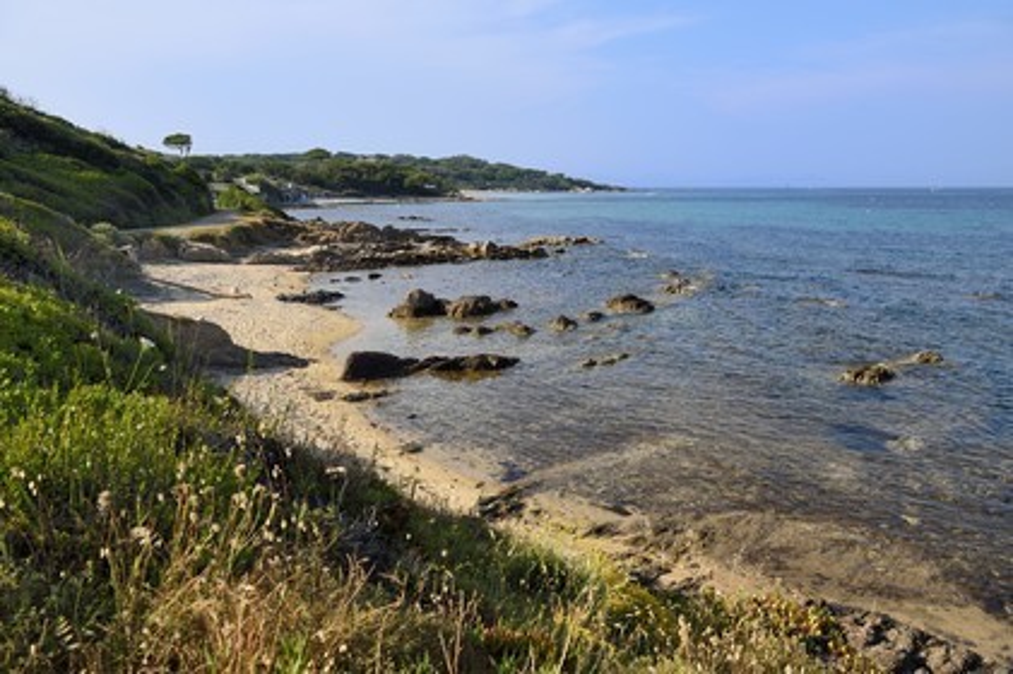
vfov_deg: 42.3
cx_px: 506
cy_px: 337
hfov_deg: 60.3
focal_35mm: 31
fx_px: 872
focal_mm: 31
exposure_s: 1/400
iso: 200
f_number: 9
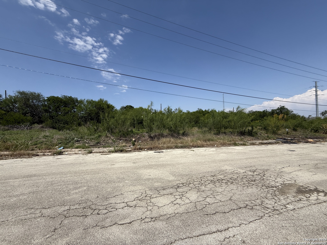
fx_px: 132
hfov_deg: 102.1
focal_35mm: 14
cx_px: 164
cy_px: 122
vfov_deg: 85.7
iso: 50
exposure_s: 1/3460
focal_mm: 2.22
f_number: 2.2
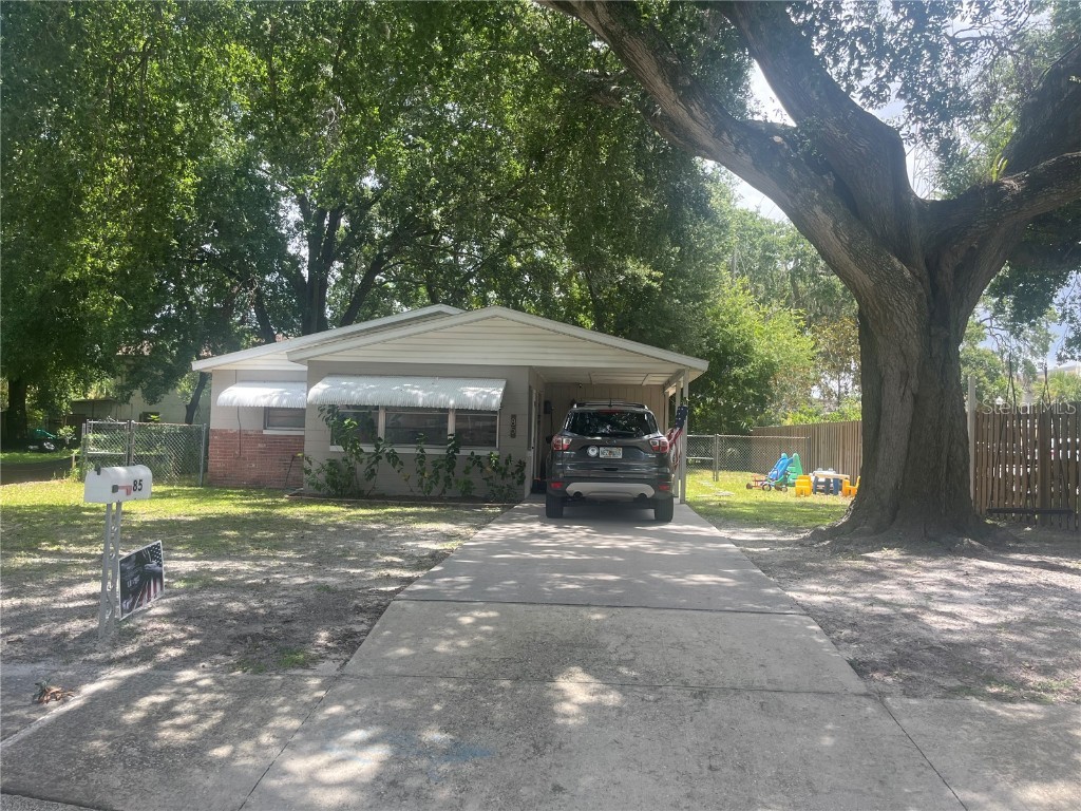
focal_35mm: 26
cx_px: 540
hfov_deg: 67.3
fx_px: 812
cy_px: 406
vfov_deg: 53.1
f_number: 1.6
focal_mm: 5.1
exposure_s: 1/756
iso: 50
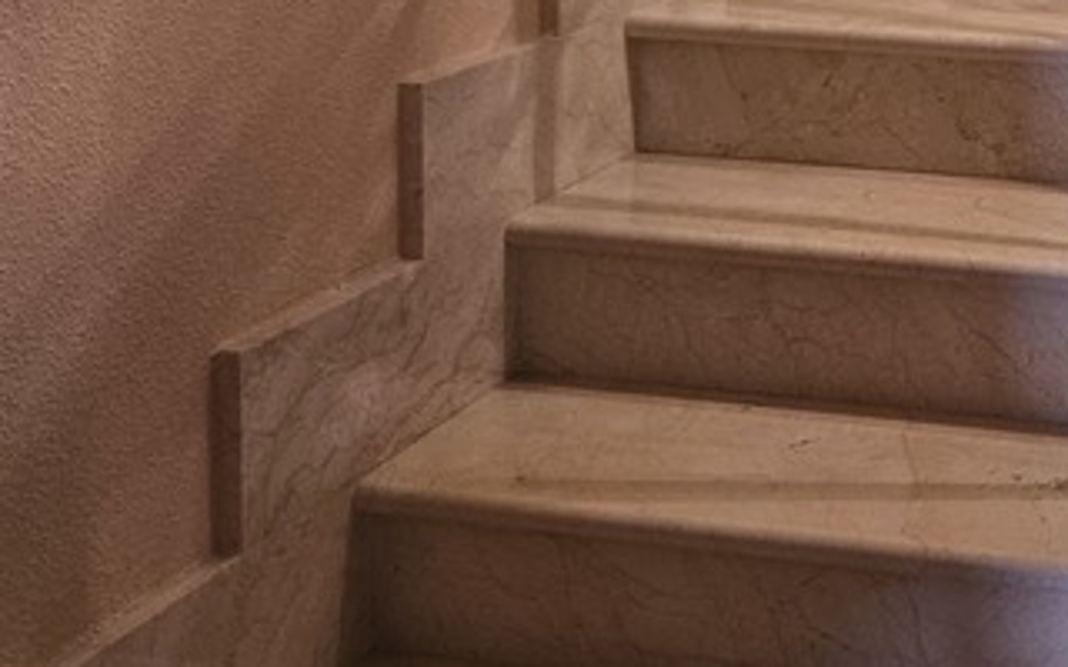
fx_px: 1775
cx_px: 1168
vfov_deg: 19.8
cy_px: -163
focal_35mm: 61
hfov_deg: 30.1
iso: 400
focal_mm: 5.4
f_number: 1.8
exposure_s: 1/100
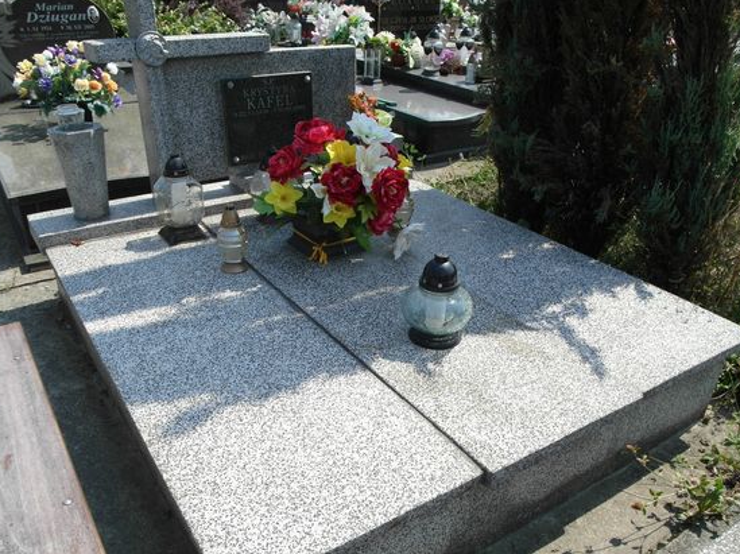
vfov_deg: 49.5
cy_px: 318
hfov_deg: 63.5
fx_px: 598
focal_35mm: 28
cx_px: 367
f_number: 4.4
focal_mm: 5.2
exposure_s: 1/350
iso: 80
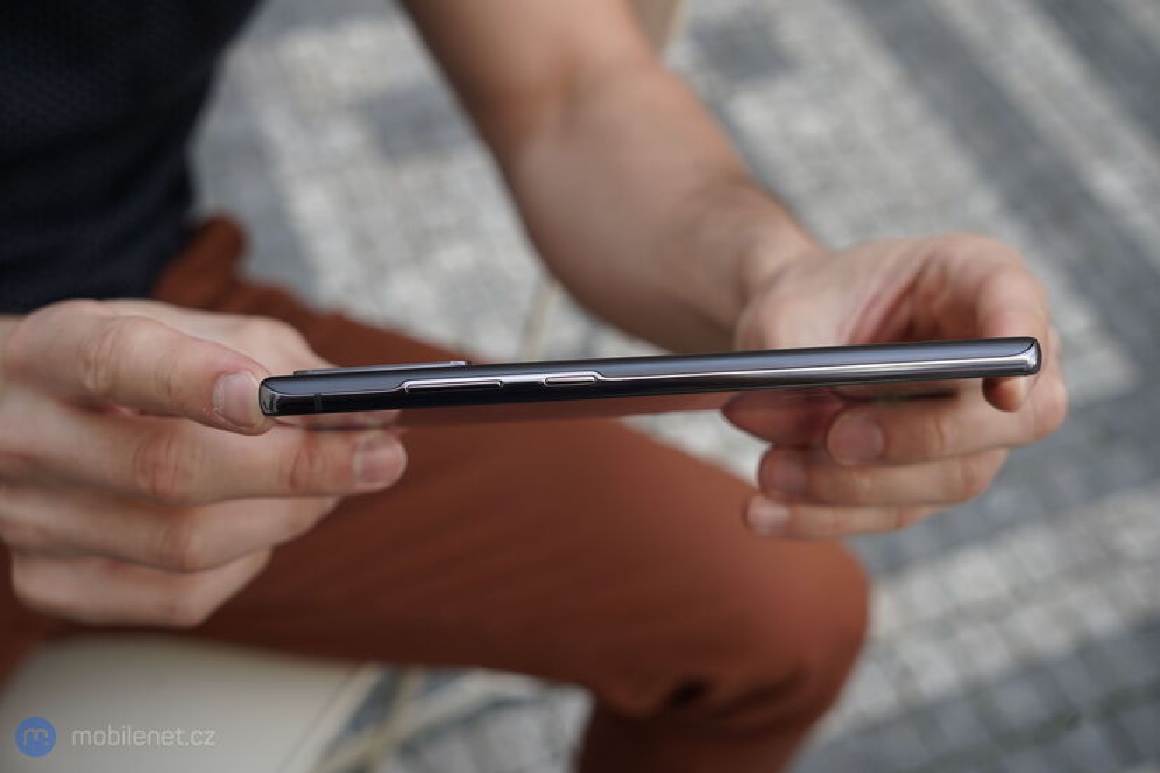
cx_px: 580
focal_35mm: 42
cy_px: 386
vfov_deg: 31.9
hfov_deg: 46.4
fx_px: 1353
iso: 320
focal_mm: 42
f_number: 5.6
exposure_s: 1/200
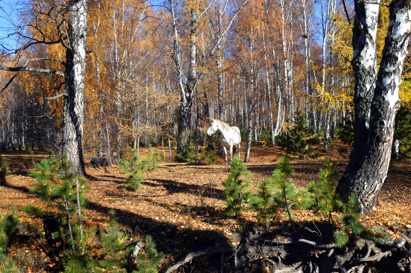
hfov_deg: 53.2
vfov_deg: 36.8
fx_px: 411
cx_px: 206
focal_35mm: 36
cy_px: 136
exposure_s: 1/320
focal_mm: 24
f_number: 9
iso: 200
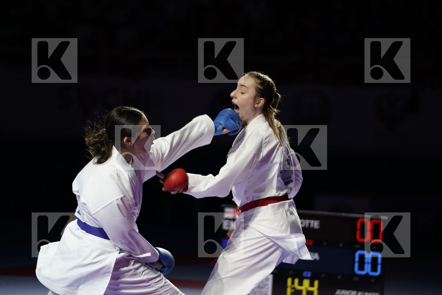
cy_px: 148
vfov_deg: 9.5
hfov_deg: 14.3
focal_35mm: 144
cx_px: 221
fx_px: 1768
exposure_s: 1/1000
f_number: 2.8
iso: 1250
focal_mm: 144
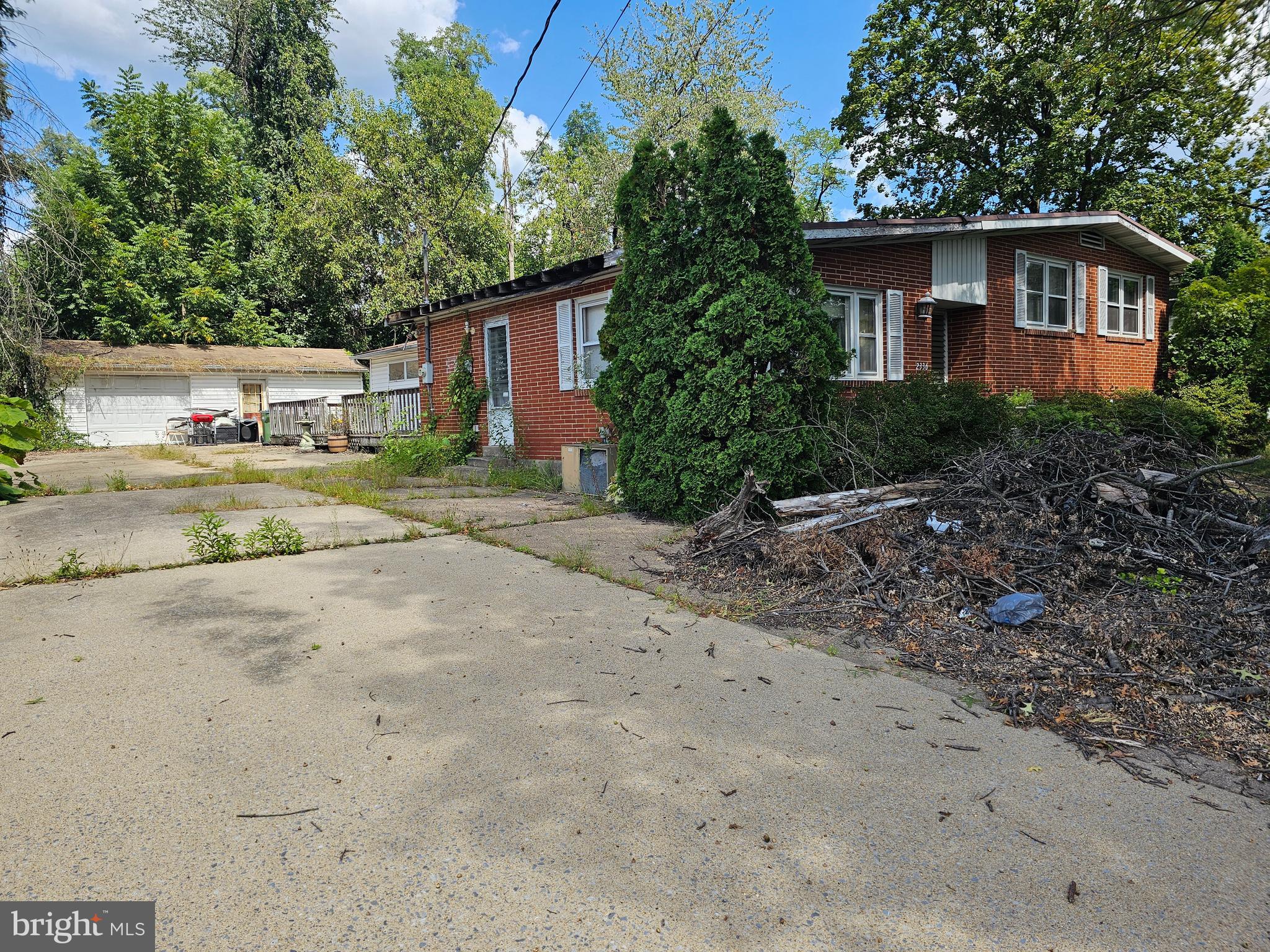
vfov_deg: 58.9
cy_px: 476
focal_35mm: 23
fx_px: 844
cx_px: 635
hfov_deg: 73.9
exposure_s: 1/327
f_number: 1.7
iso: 10
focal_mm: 6.3
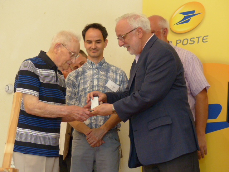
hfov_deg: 19.4
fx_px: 668
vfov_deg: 14.6
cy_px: 86
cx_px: 114
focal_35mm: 101
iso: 400
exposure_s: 1/60
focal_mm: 16.9
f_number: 2.8
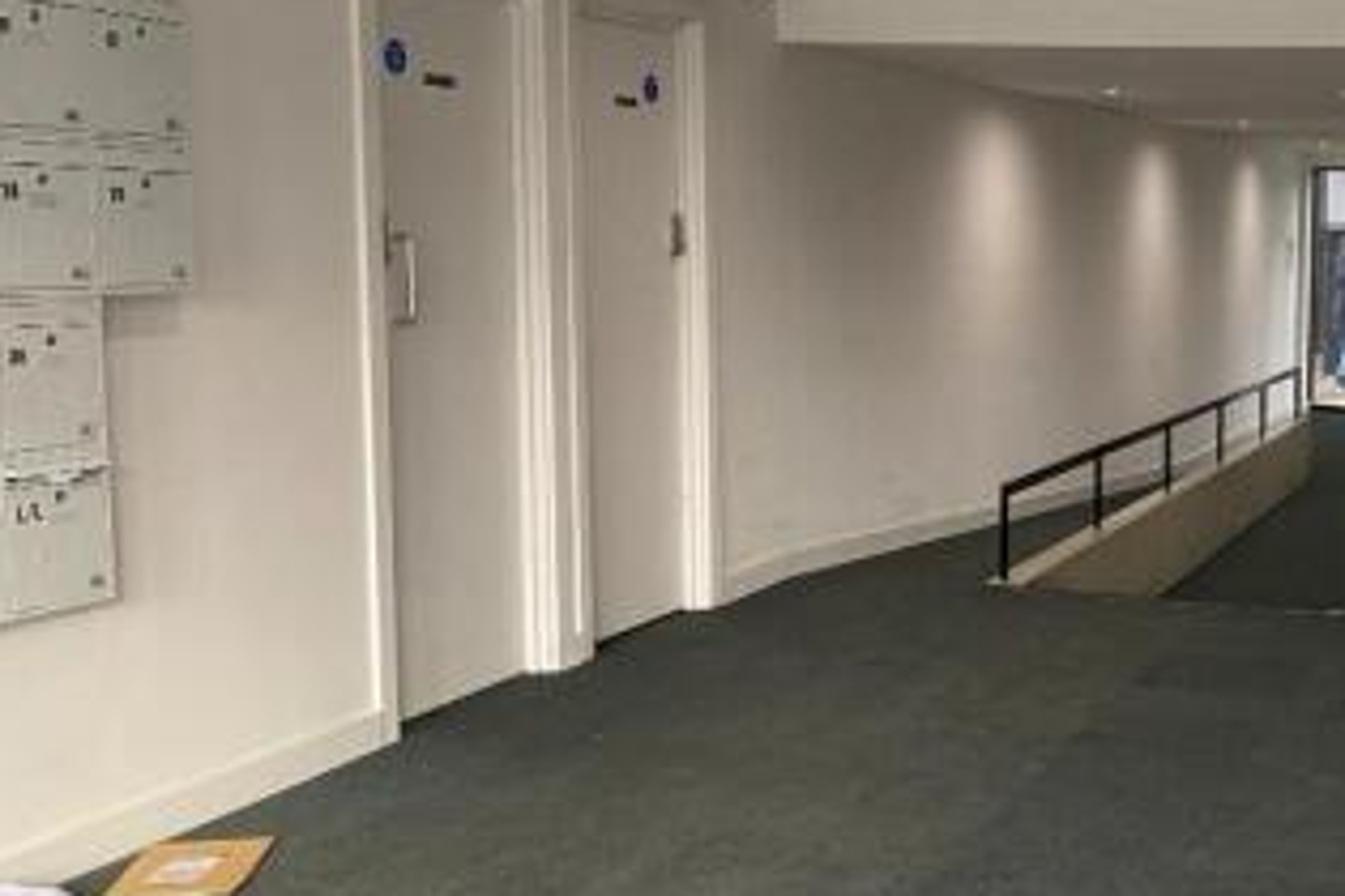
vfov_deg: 27.0
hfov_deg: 36.9
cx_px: 1232
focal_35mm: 50
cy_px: 437
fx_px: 1868
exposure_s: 1/50
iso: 160
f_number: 1.8
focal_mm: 4.25
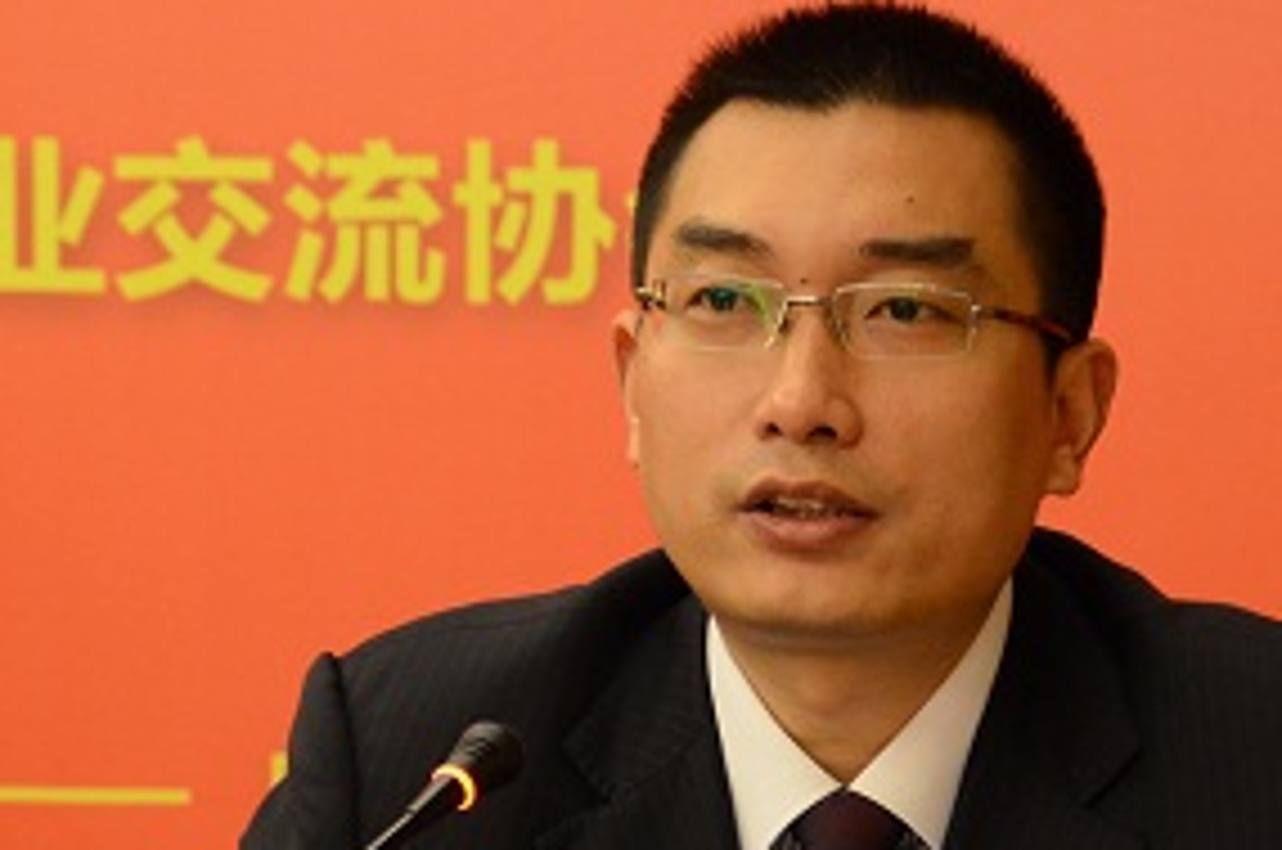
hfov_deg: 10.0
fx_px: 7290
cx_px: 904
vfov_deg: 6.7
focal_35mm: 205
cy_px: 812
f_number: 5
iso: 1600
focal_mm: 65
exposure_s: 1/30
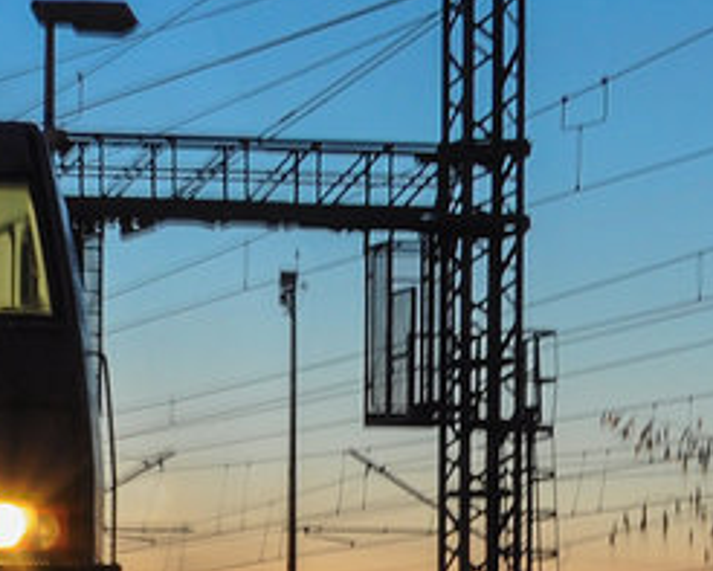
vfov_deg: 7.5
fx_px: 4349
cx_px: -43
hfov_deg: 9.3
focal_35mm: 206
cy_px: 297
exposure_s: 2.5
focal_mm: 30
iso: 200
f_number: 13
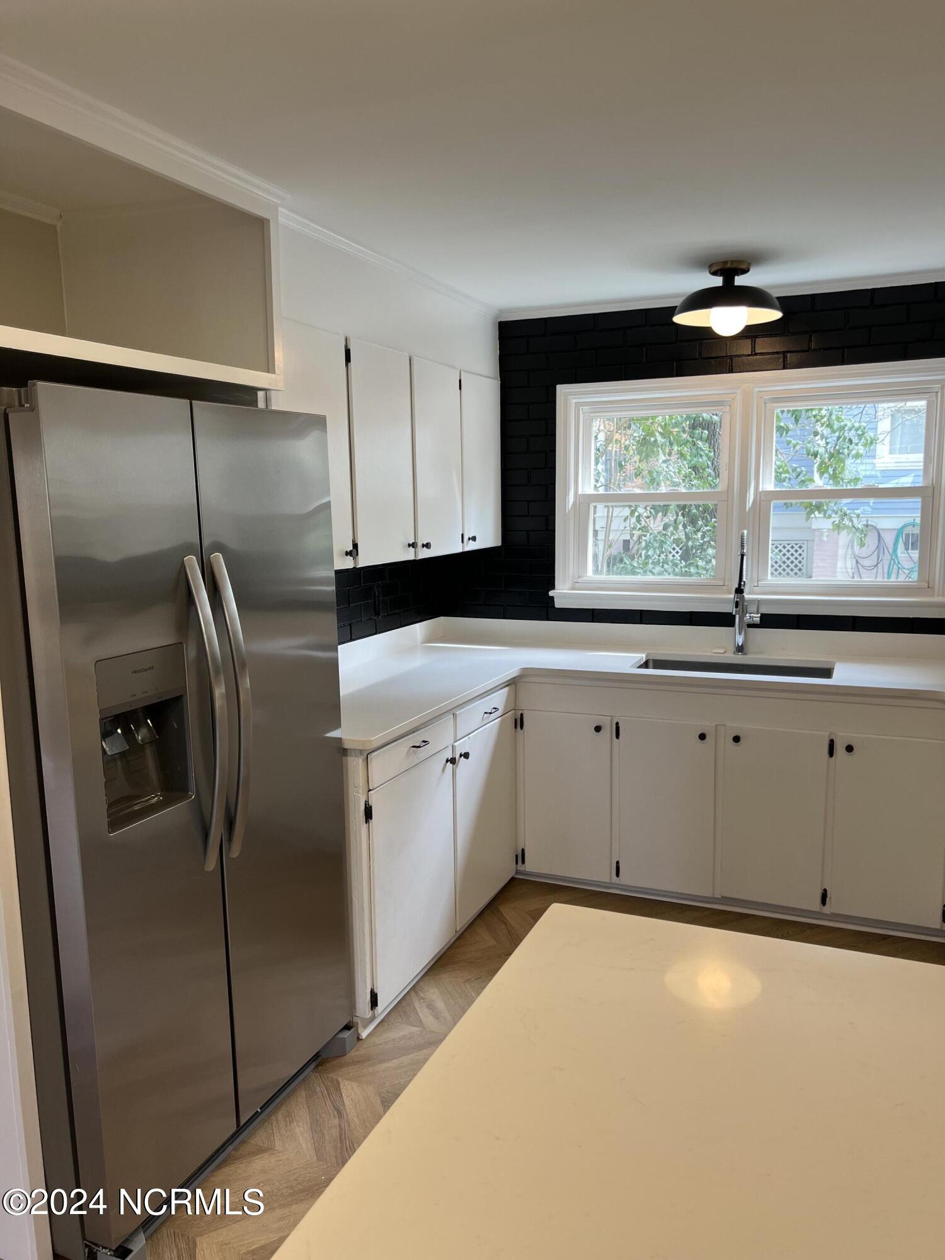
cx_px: 472
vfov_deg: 67.3
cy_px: 630
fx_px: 946
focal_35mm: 26
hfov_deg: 53.1
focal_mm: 5.7
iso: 50
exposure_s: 1/120
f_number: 1.5
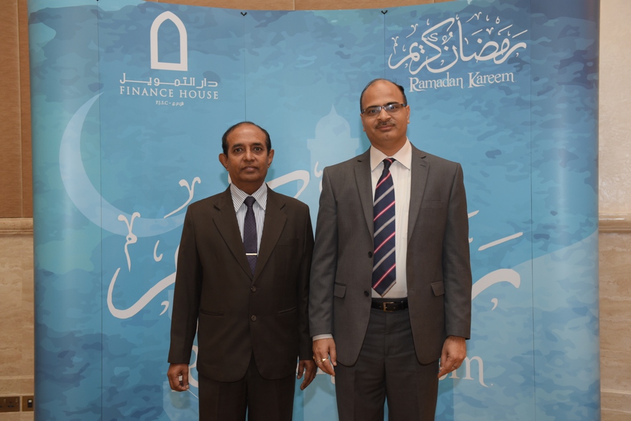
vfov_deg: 29.9
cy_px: 210
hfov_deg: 43.6
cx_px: 316
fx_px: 789
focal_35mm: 45
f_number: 3.5
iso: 1250
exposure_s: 1/80
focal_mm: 45
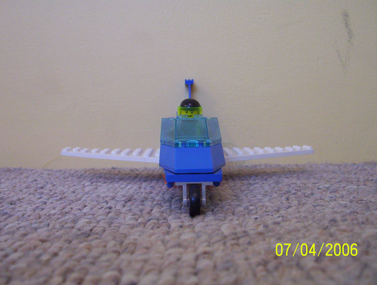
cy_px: 142
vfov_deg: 33.7
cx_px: 188
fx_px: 469
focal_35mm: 43
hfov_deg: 43.8
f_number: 2.73
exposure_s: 1/14.9
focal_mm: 5.77
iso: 200
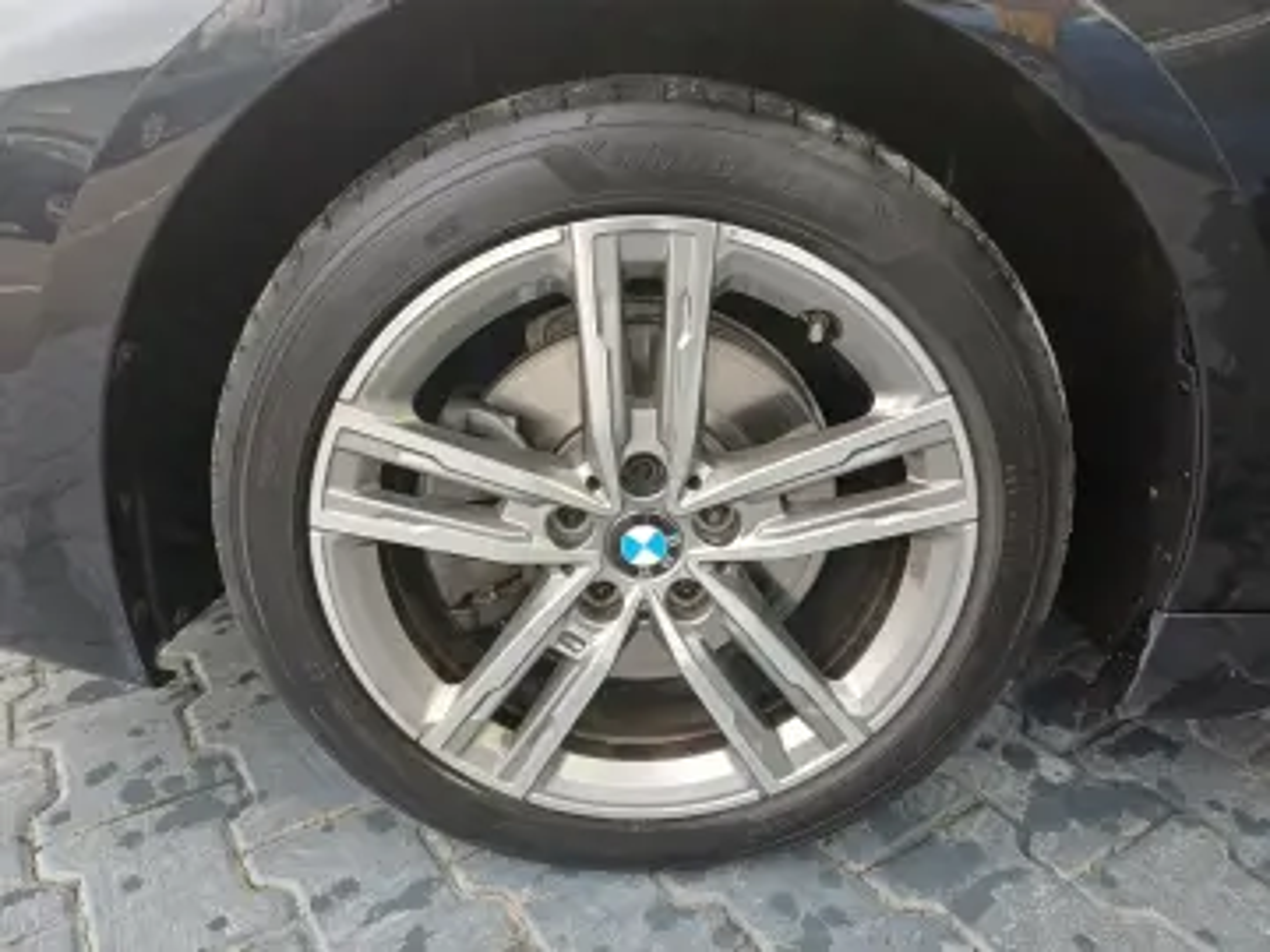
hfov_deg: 69.4
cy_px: 476
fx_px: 917
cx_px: 635
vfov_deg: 54.9
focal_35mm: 25
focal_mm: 4.65
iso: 160
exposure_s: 1/50
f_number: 1.8
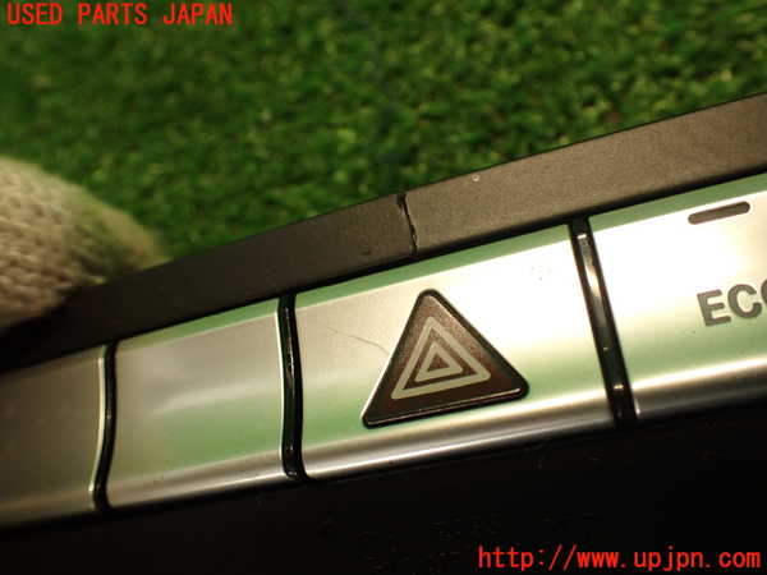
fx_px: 709
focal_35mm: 32
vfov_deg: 44.2
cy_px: 288
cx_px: 384
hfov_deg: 56.8
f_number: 2.4
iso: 200
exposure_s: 1/40
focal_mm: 5.79
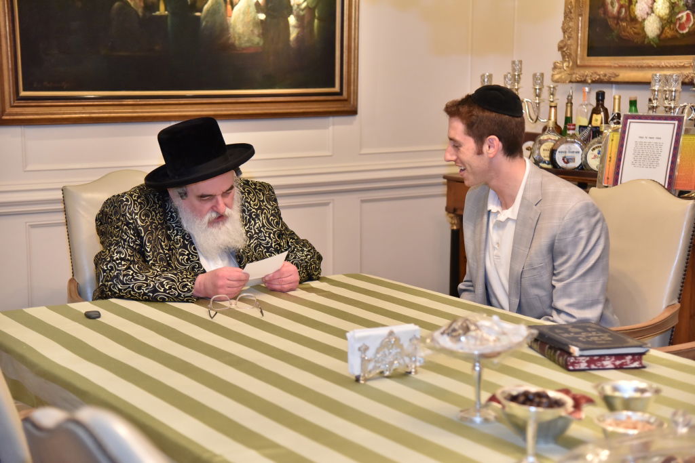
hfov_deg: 28.8
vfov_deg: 19.5
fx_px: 1351
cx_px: 348
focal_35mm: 70
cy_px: 232
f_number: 4
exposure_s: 1/100
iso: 2000
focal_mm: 70
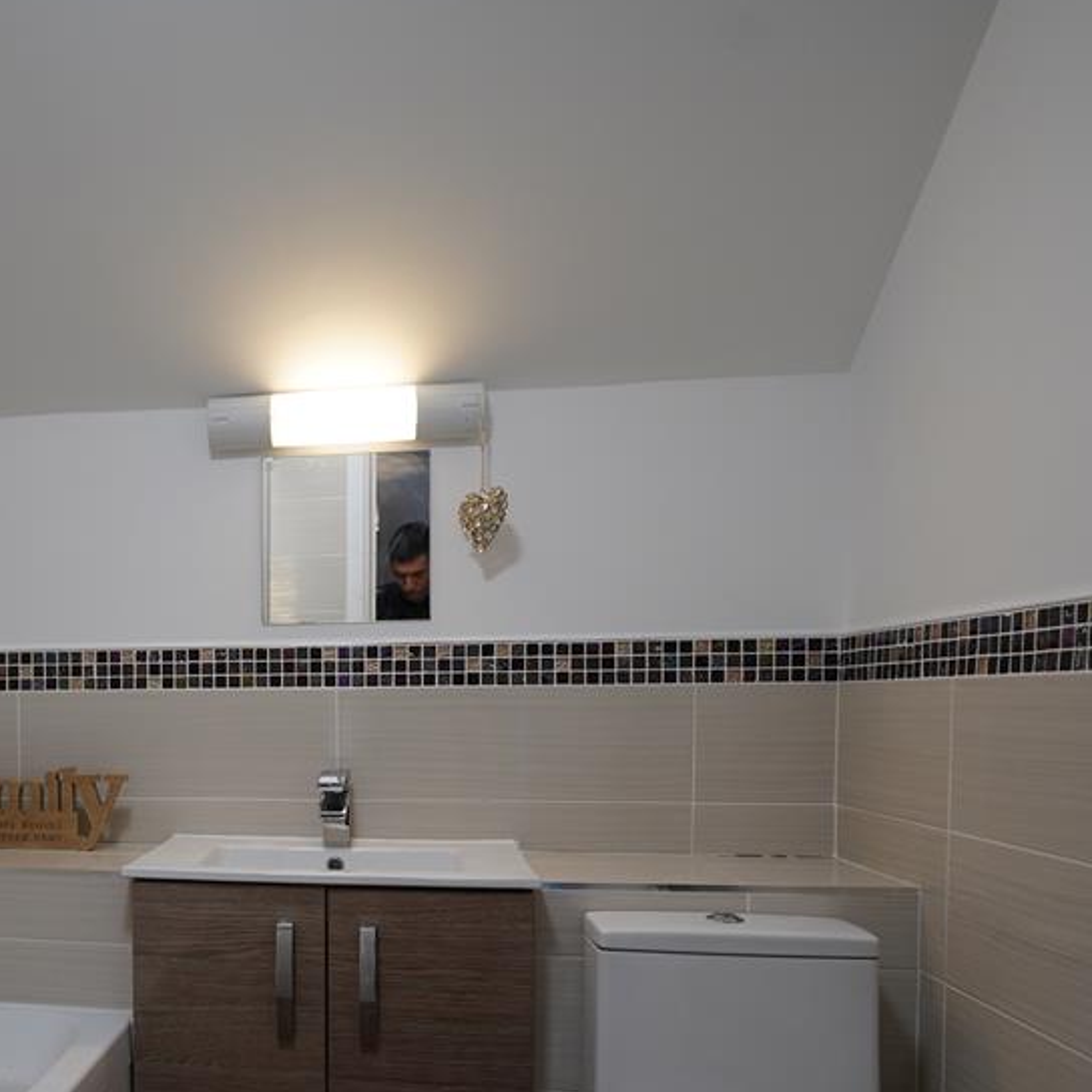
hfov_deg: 50.2
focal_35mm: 30
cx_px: 193
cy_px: 745
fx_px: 1071
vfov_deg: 52.8
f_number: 4
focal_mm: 16
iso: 1000
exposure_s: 1/160
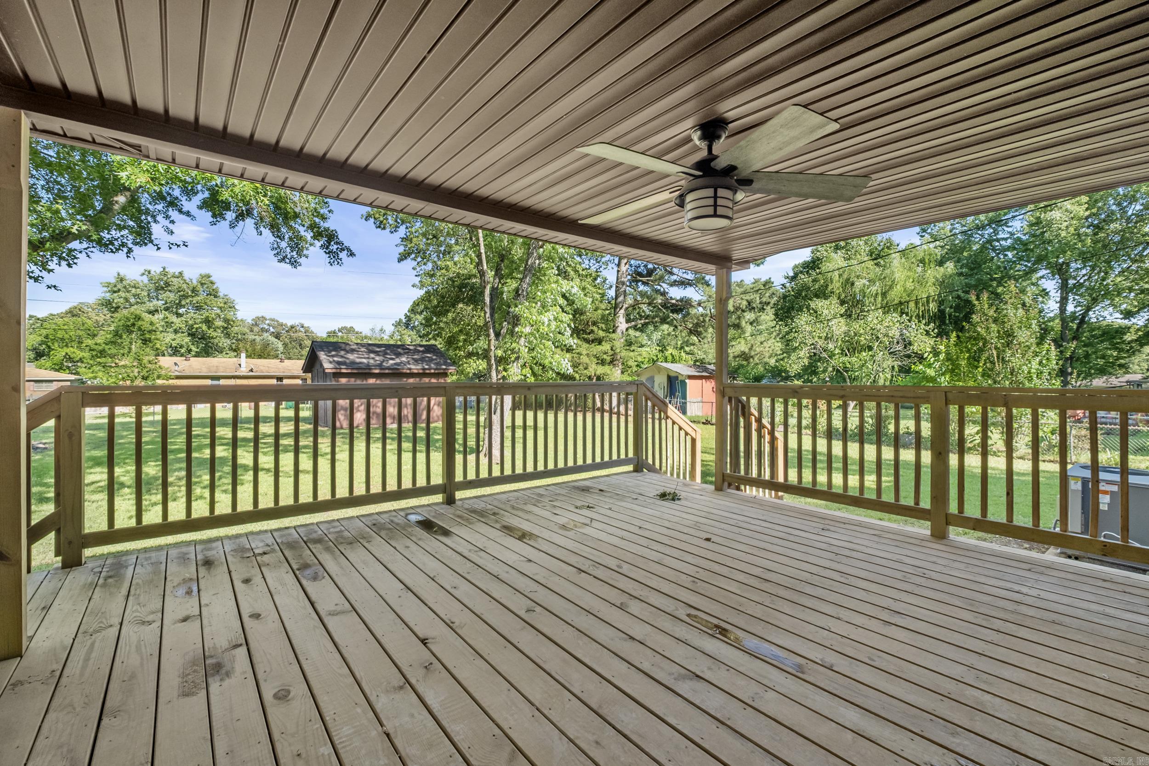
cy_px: 383
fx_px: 479
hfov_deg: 100.4
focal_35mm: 15
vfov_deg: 77.3
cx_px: 574
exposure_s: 1/40
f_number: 7.1
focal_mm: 10
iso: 640
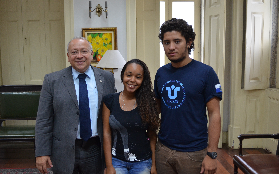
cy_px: 92
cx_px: 140
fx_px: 281
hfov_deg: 52.7
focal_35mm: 37
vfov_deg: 34.4
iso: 800
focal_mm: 24
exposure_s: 1/60
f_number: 4
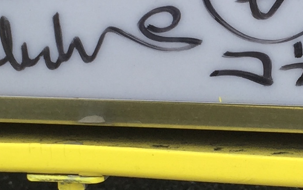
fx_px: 1206
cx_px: 321
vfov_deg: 9.0
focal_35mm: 146
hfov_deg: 14.0
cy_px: 65
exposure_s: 1/682
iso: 32
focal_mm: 4.15
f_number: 2.2
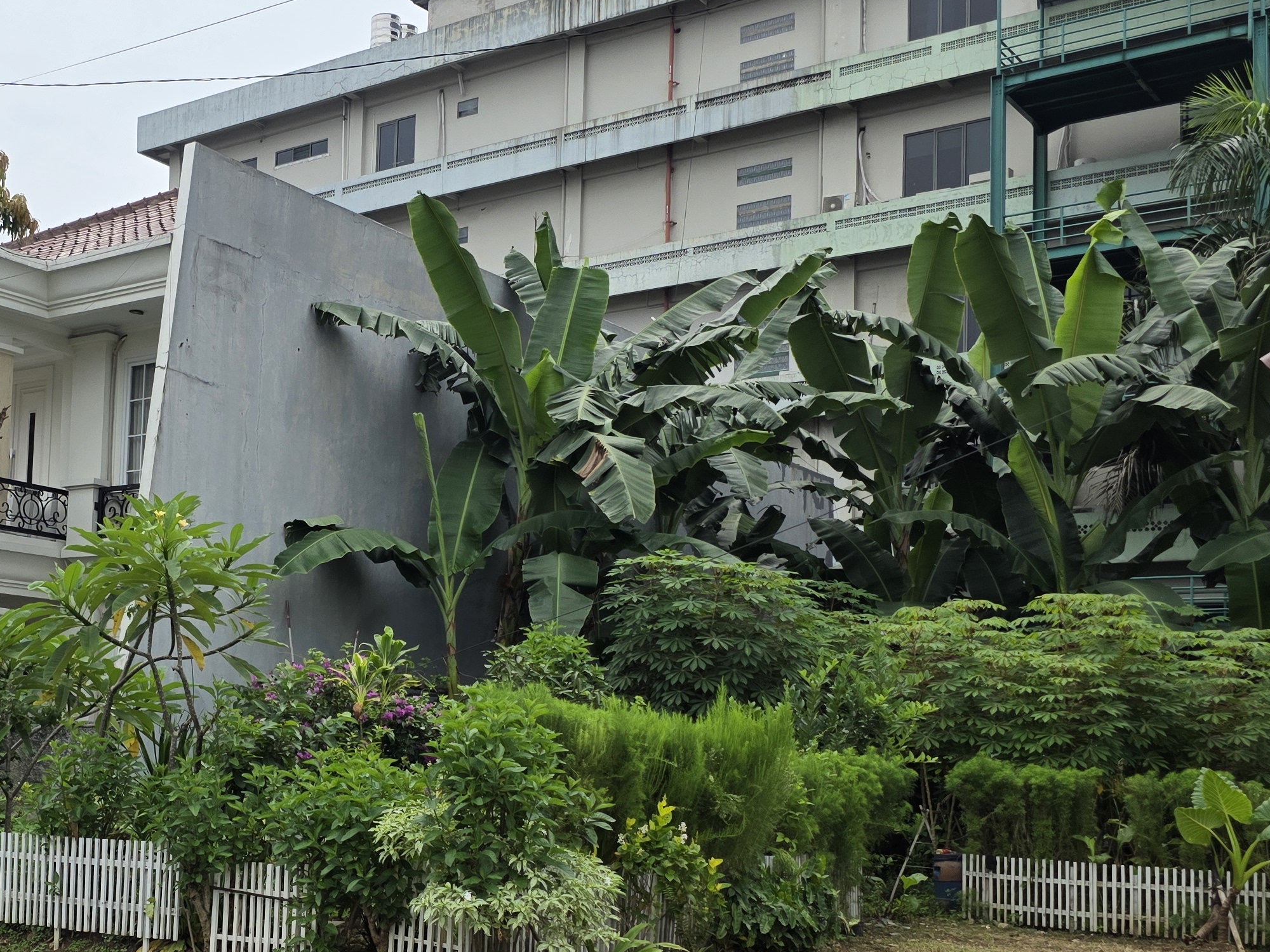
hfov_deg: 39.6
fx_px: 1688
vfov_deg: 31.3
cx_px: 249
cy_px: 623
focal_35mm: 46
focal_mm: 6.3
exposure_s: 1/5296
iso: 80
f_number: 1.7
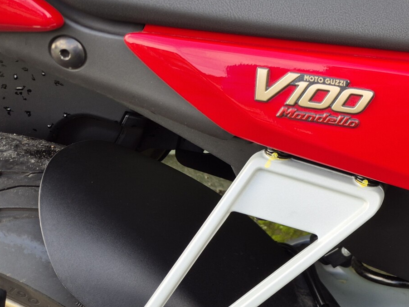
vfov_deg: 28.4
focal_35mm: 51
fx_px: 602
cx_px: 437
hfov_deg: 33.3
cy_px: 104
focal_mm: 5.4
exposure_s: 1/180
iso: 50
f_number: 1.8
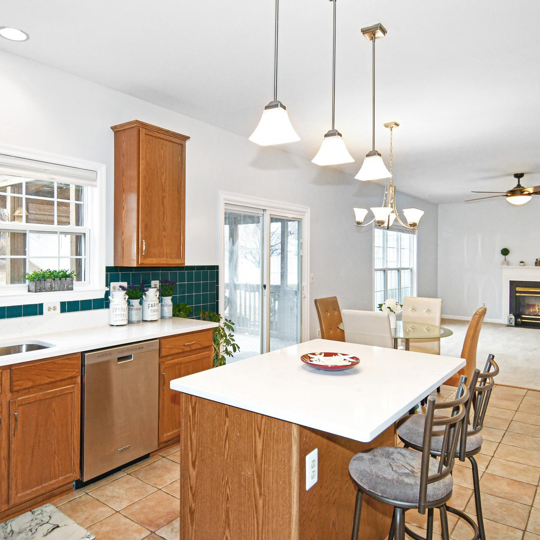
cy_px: 270
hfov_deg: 67.0
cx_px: 234
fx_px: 406
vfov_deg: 67.3
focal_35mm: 23
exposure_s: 1/60
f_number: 4
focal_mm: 12
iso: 360
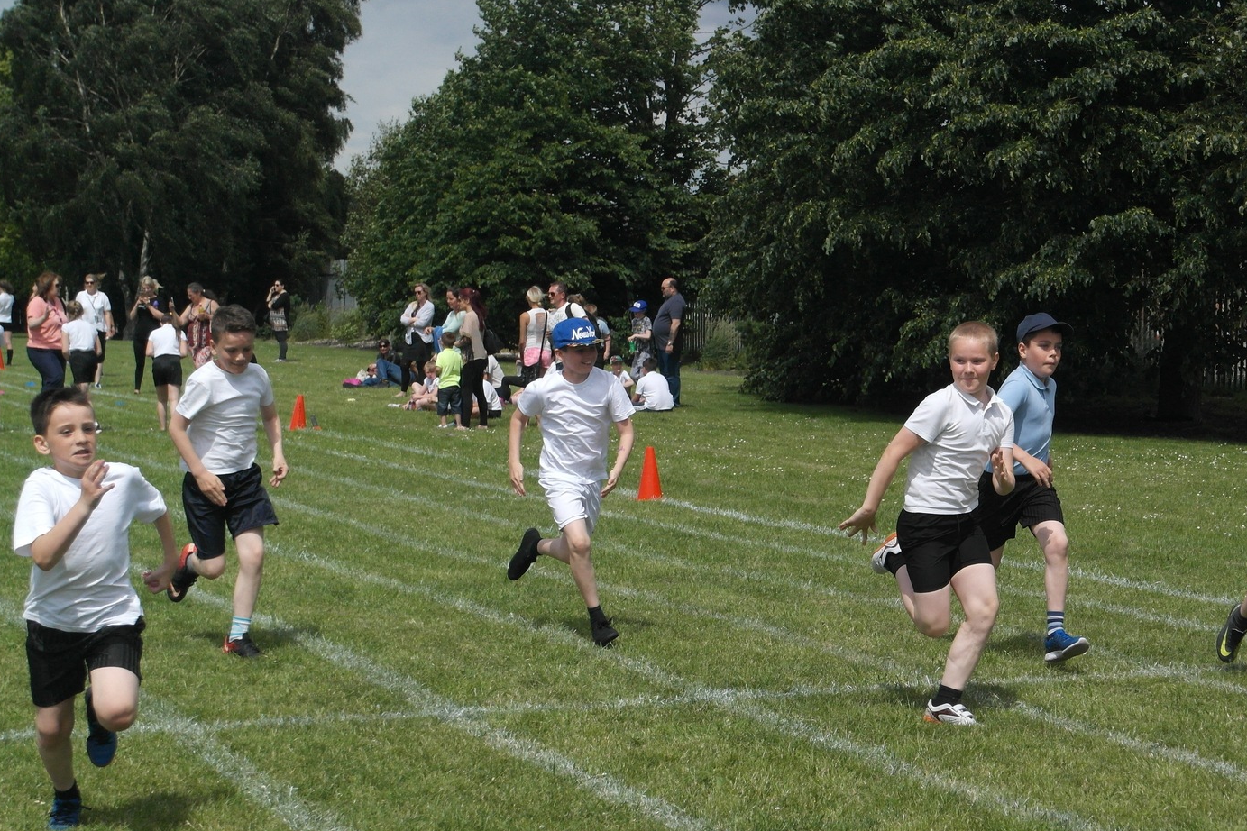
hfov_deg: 26.2
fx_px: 2667
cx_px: 841
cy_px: 550
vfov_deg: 17.7
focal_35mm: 77
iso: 400
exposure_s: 1/3200
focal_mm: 34
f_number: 5.6
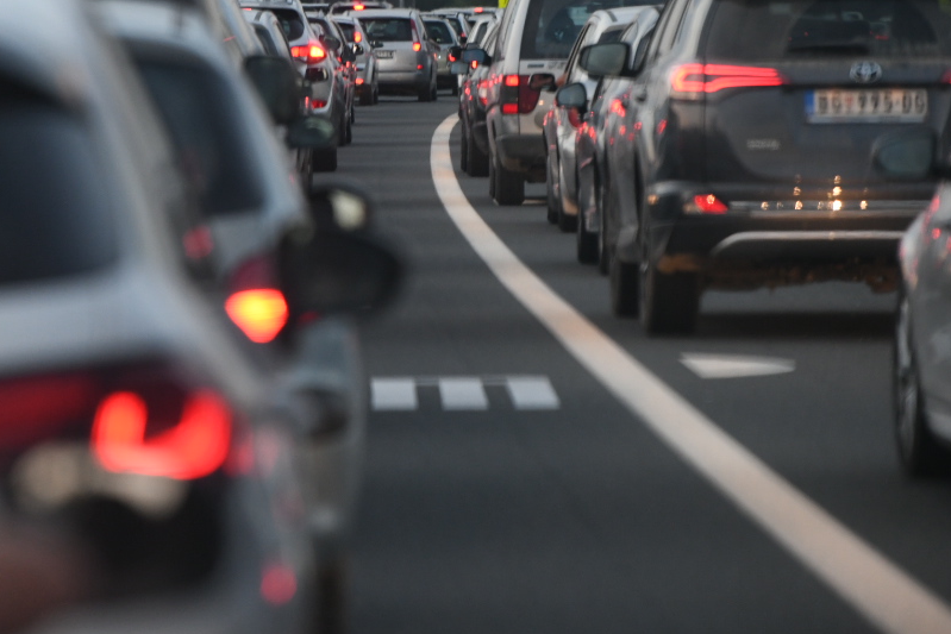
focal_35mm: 365
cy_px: 184
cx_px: 406
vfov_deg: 3.8
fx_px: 9643
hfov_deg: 5.6
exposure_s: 1/320
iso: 1000
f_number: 4
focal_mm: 180
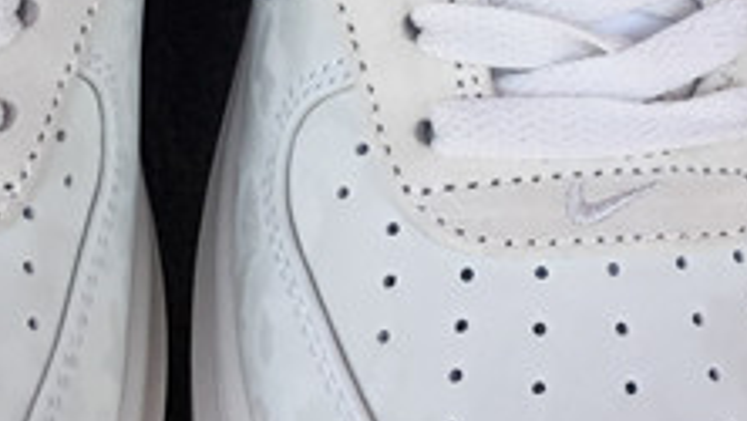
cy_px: -42
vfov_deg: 8.8
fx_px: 2714
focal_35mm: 137
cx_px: 205
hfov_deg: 15.6
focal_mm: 3.3
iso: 25
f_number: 2.4
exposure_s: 1/255
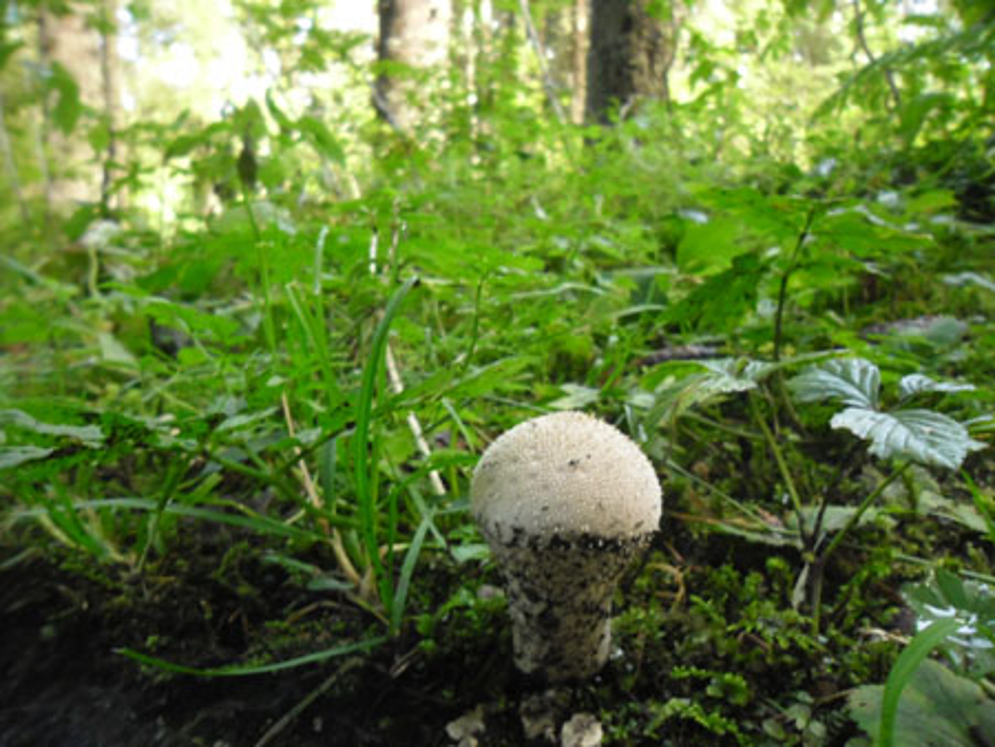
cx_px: 498
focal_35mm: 27
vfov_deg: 51.4
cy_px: 374
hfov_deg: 65.3
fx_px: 777
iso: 400
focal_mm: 4.9
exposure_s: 1/45
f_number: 3.5
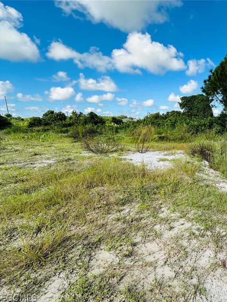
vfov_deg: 84.7
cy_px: 153
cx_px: 204
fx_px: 166
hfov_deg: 58.7
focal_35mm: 19
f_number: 2.2
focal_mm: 2.22
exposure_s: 1/1024
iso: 50
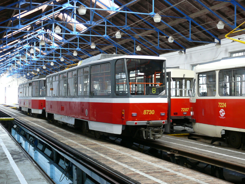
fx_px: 354
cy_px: 92
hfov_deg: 38.2
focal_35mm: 50
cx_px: 122
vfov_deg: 29.1
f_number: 3.2
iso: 200
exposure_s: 1/10
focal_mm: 10.2
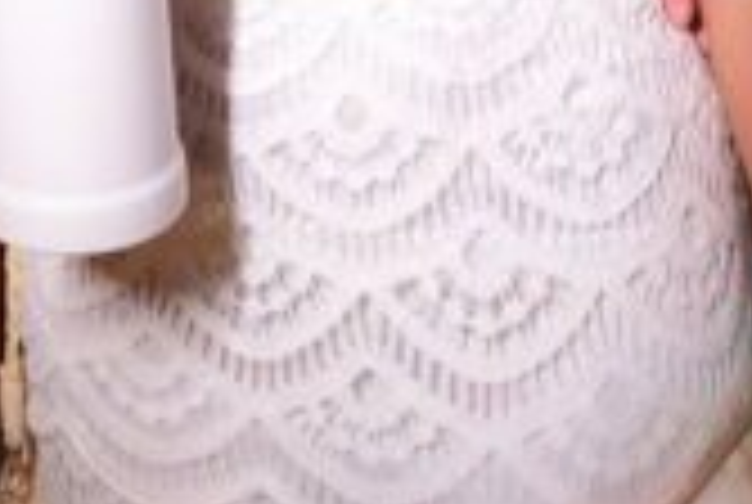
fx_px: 2162
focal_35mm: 103
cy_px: -554
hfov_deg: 19.3
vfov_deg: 11.7
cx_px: 54
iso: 1600
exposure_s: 1/250
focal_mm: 15
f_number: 2
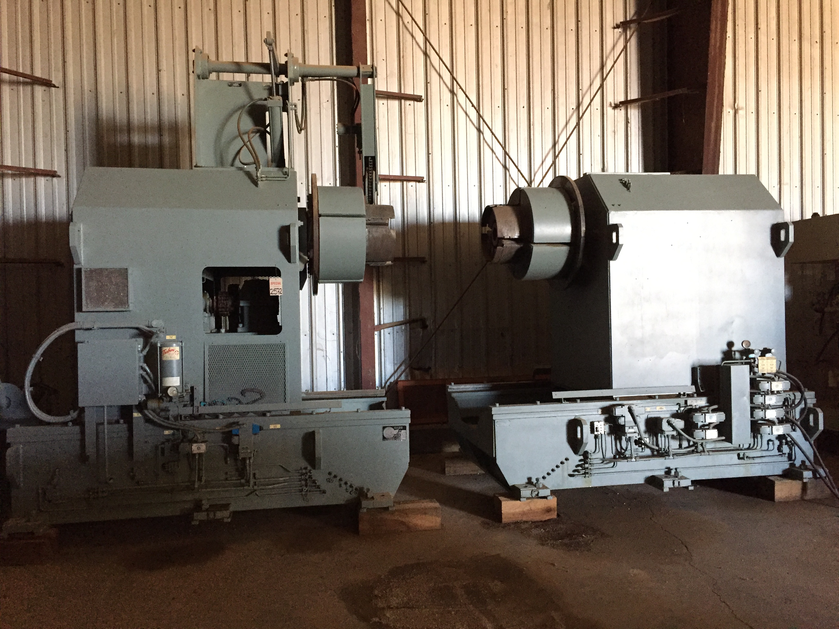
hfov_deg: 61.7
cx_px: 420
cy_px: 314
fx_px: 703
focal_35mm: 29
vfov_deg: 48.2
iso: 250
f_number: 2.2
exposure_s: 1/30
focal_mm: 4.15
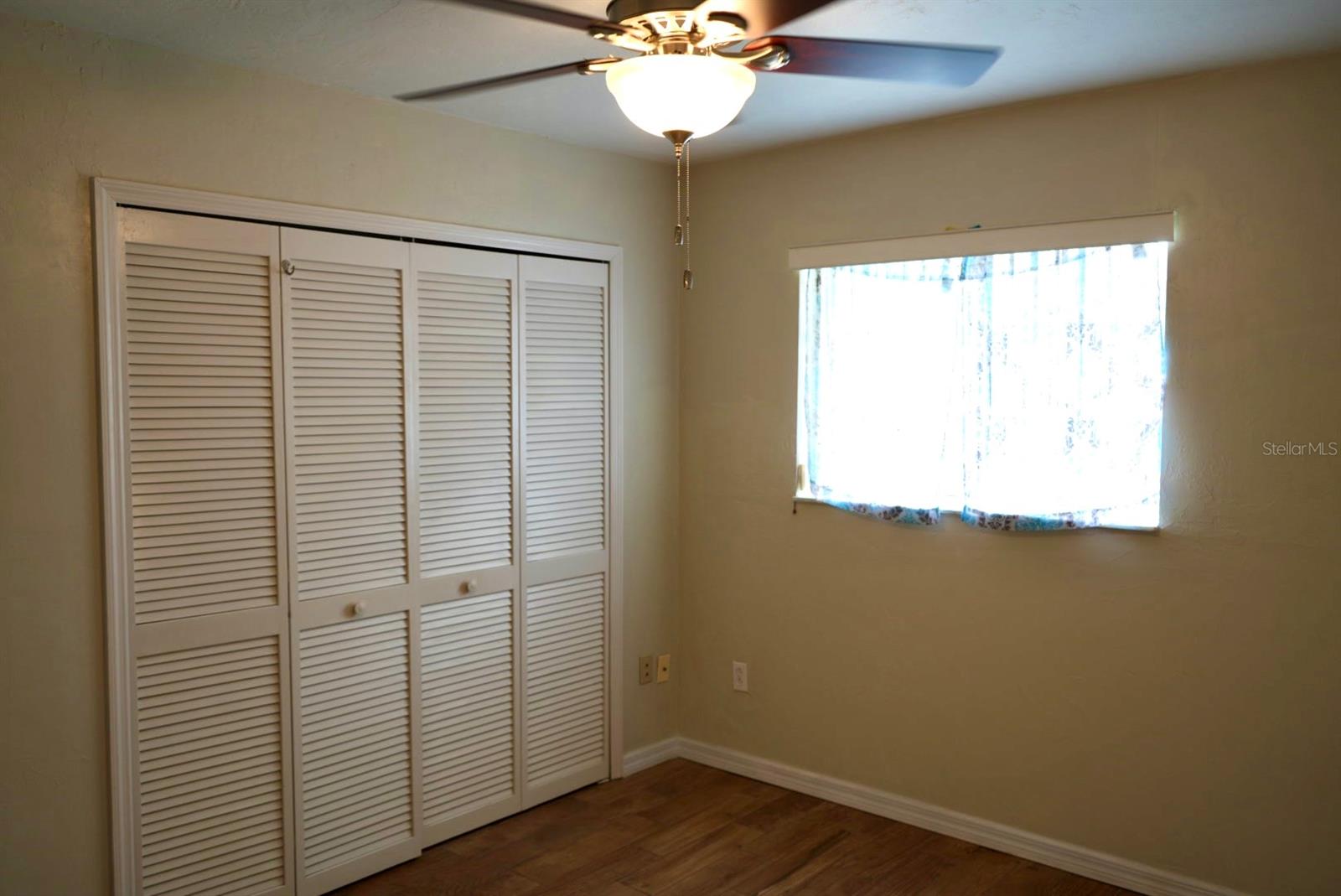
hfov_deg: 65.4
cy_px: 448
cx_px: 670
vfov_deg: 46.5
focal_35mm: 28
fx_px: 1044
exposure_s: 1/60
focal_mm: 28
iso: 160
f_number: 4
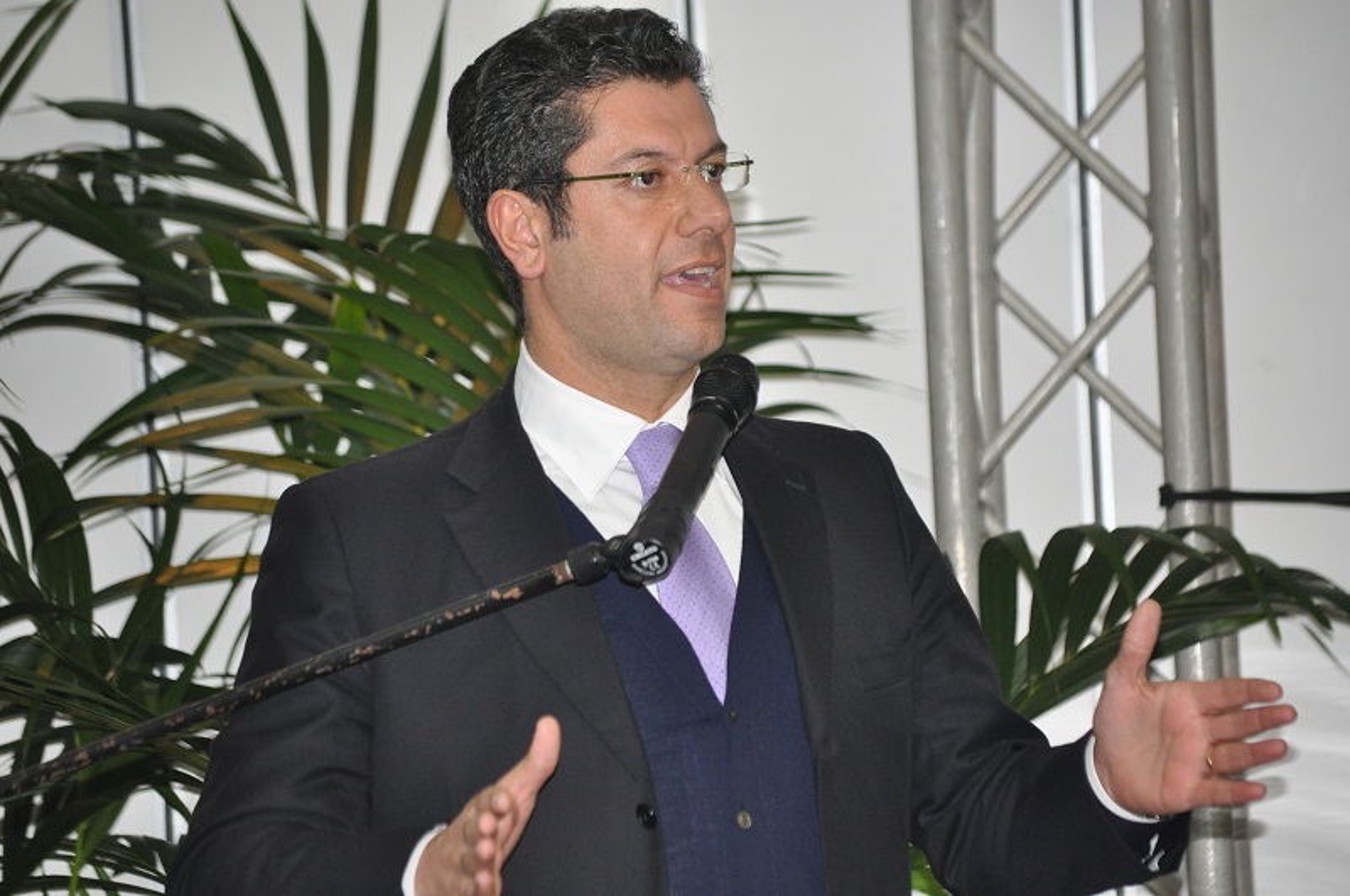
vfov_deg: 7.9
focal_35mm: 174
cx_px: 675
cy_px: 448
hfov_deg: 11.8
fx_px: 6516
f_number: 4.8
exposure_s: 1/60
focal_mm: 116
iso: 1100
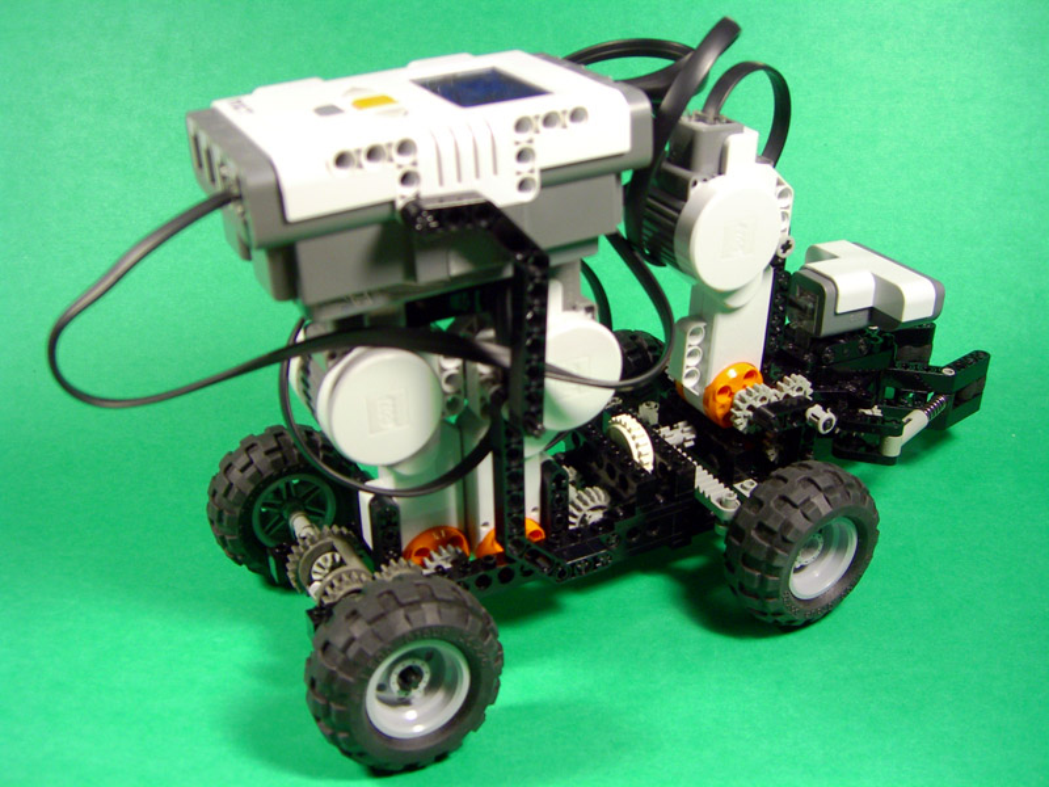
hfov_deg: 49.0
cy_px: 394
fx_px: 1152
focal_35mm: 38
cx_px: 524
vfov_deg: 37.7
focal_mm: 7.9
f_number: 2.8
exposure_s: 1/40
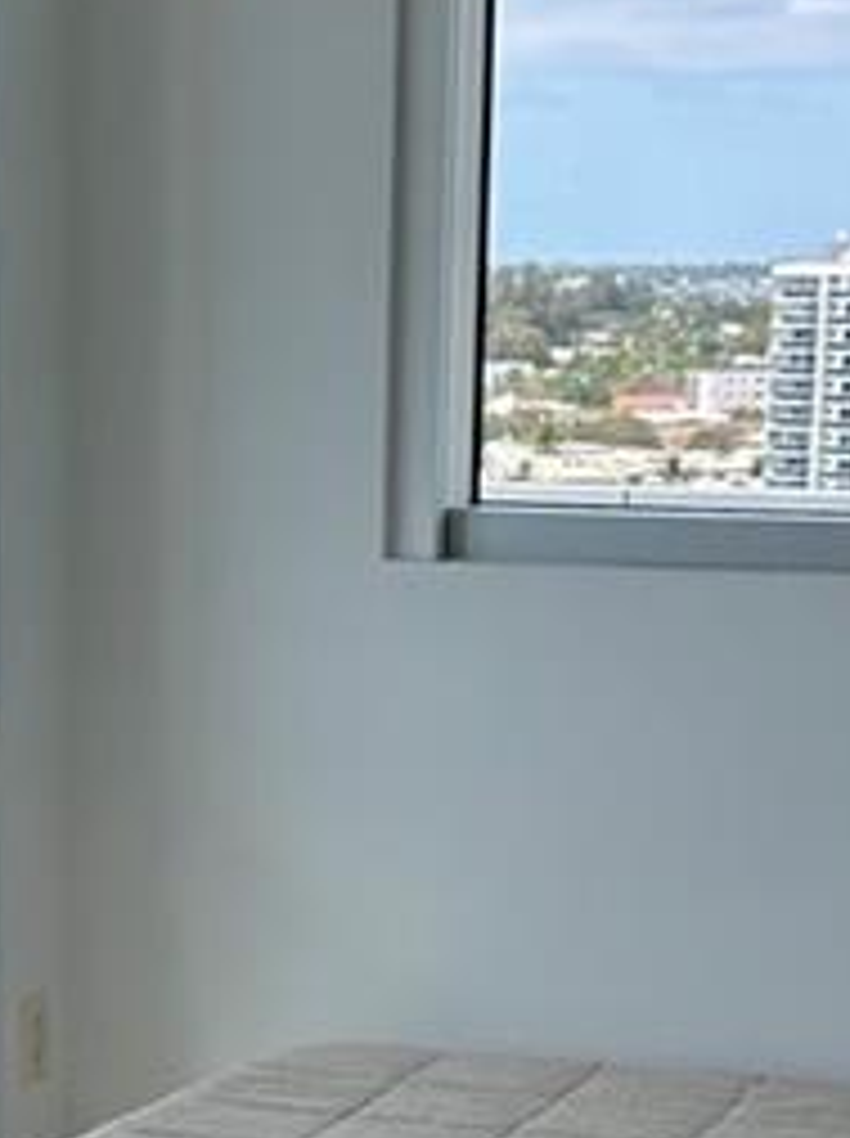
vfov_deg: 16.7
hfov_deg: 12.9
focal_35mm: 114
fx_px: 3742
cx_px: 193
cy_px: 1273
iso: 80
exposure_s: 1/1412
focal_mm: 6.86
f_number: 1.78
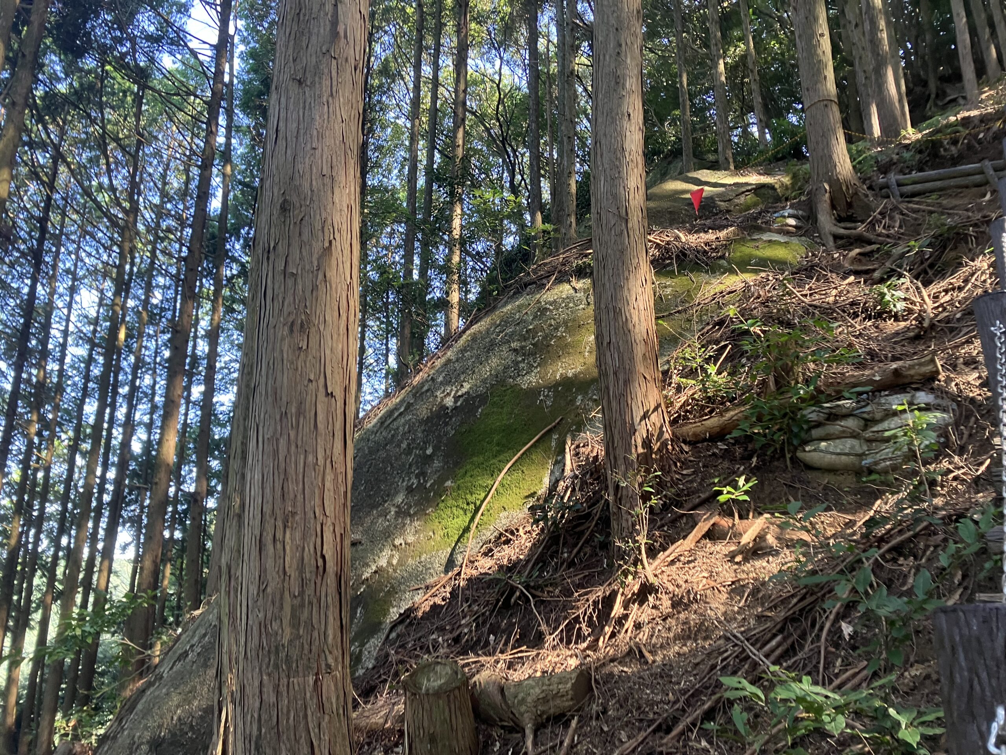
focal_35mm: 28
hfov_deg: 63.4
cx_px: 503
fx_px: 814
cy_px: 378
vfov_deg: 49.7
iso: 80
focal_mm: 3.99
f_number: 1.8
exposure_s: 1/81
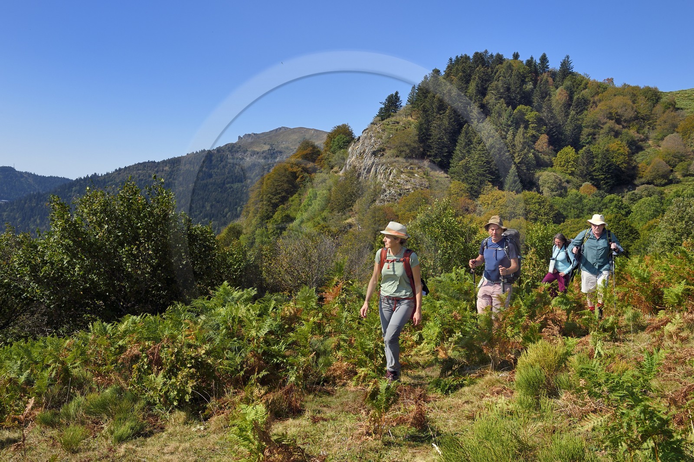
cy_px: 231
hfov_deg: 50.7
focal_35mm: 38
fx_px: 732
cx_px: 347
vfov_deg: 35.0
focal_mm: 38
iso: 200
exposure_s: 1/320
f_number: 11
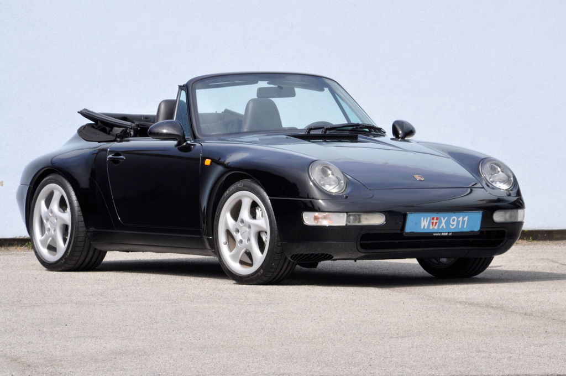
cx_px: 283
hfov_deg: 8.6
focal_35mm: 240
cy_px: 188
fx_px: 3769
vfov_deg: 5.7
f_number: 22
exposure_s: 1/40
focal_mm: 160
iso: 500
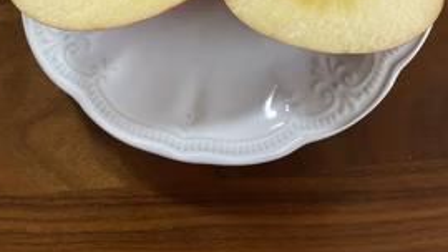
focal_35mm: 42
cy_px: -75
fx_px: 499
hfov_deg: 48.3
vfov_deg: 24.7
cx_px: 222
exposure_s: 1/50
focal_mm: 4.2
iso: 100
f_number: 1.6
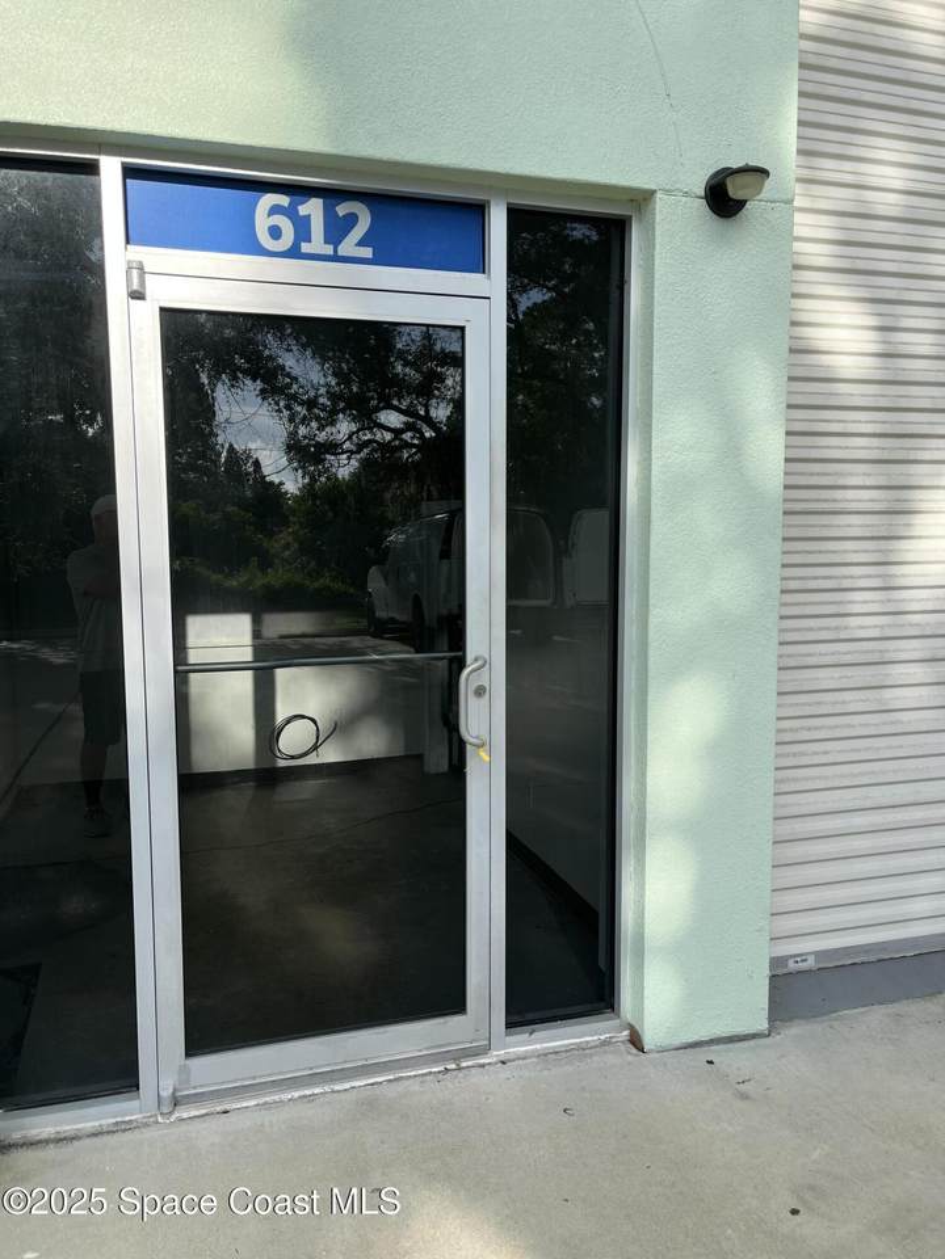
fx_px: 946
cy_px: 630
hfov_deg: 53.1
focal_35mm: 26
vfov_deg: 67.3
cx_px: 472
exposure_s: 1/1862
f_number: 1.6
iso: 50
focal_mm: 5.1
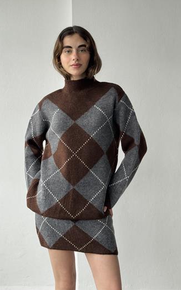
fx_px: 411
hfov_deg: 24.8
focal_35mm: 52
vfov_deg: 38.9
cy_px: 143
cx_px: 80
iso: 64
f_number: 1.78
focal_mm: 6.76
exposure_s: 1/364
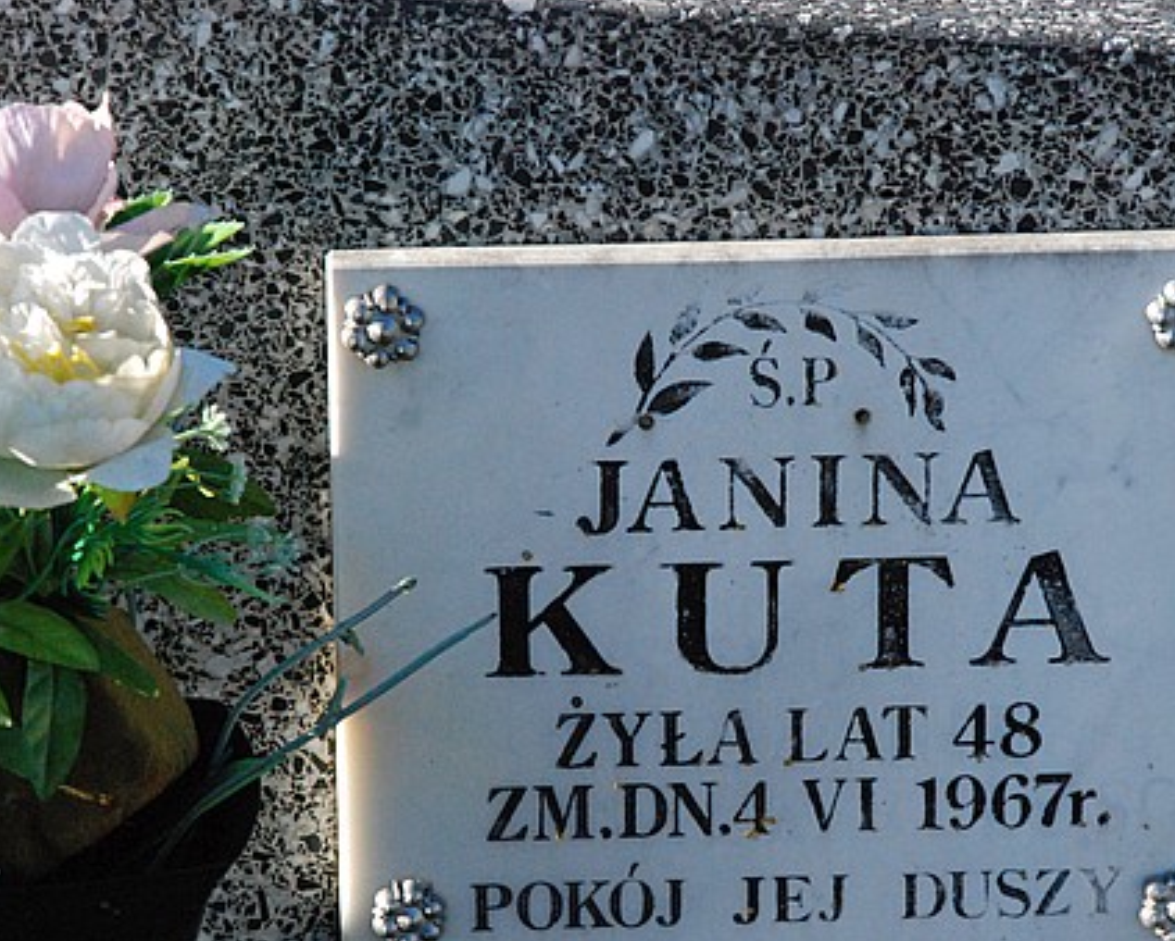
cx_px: 689
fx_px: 7785
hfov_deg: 8.6
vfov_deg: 6.9
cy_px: 569
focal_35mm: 224
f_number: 9
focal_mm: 105
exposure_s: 1/1250
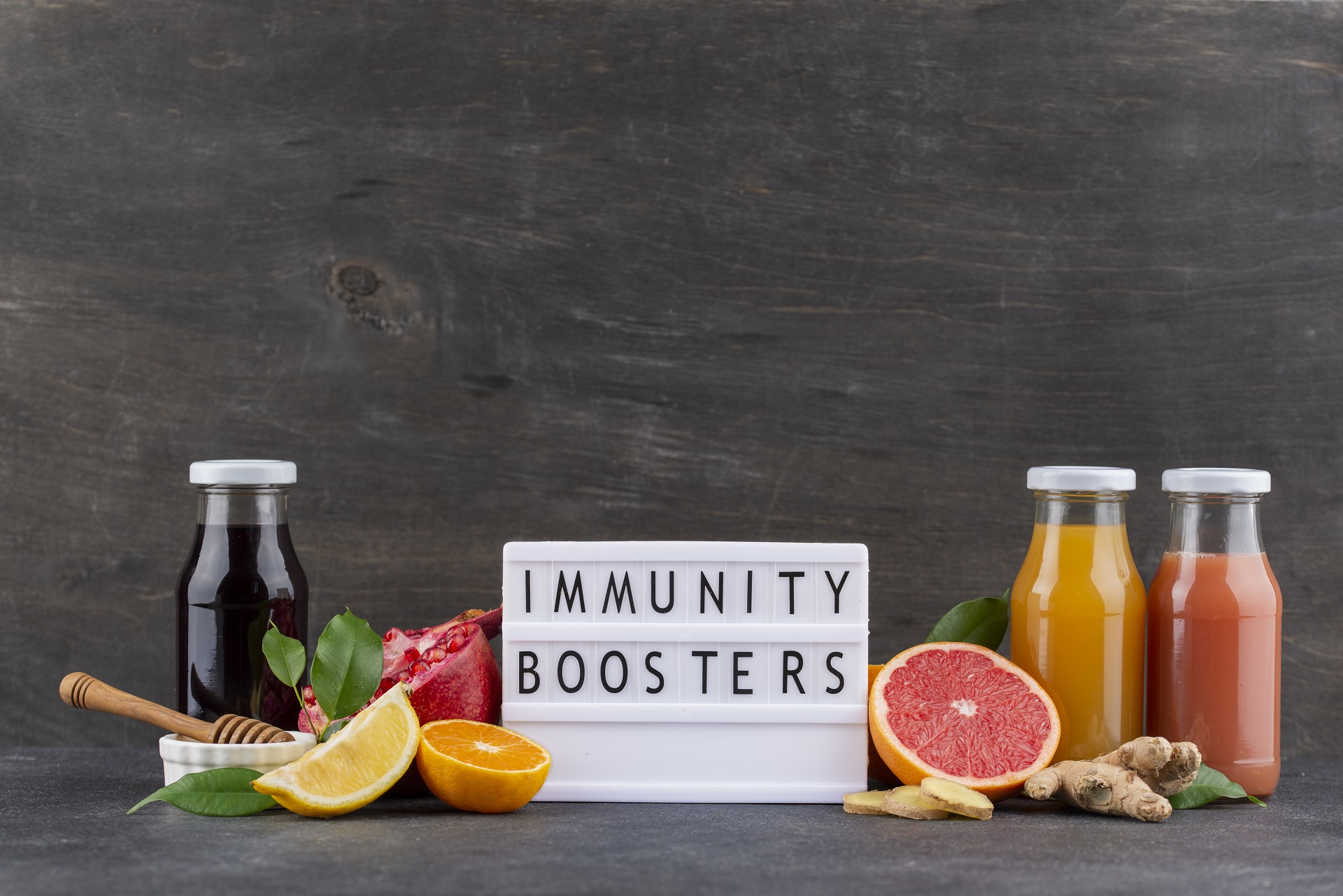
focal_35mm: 105
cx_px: 672
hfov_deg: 19.5
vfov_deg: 13.0
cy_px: 448
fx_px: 3918
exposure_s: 1/100
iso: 100
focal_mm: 105
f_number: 8
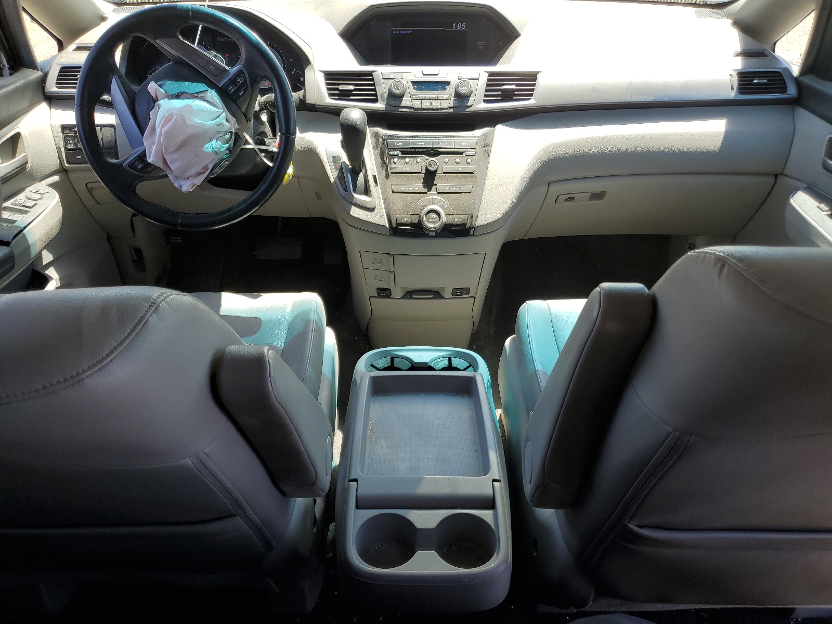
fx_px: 625
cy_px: 312
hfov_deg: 67.3
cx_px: 416
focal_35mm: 26
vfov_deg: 53.1
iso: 50
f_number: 1.5
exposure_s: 1/435
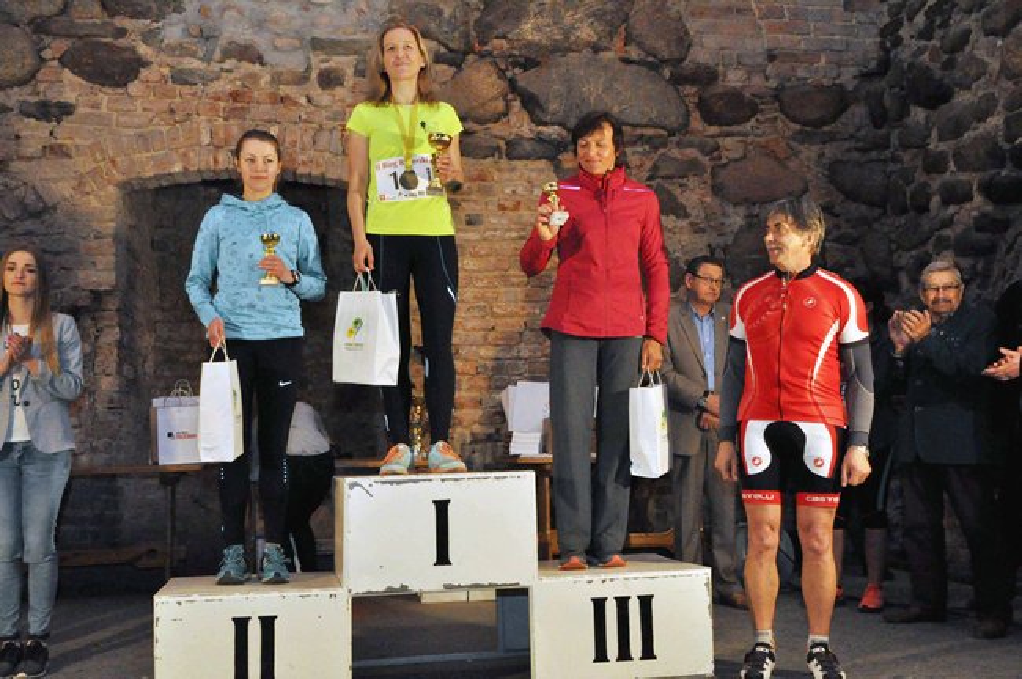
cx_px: 511
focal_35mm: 44
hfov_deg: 45.0
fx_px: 1234
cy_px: 340
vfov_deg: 30.8
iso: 3200
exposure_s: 1/60
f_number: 13
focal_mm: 29
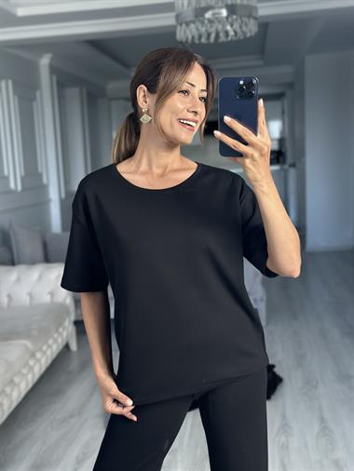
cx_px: 177
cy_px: 236
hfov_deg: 30.3
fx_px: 654
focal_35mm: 48
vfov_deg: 39.6
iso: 125
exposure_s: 1/121
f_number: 1.78
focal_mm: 6.86
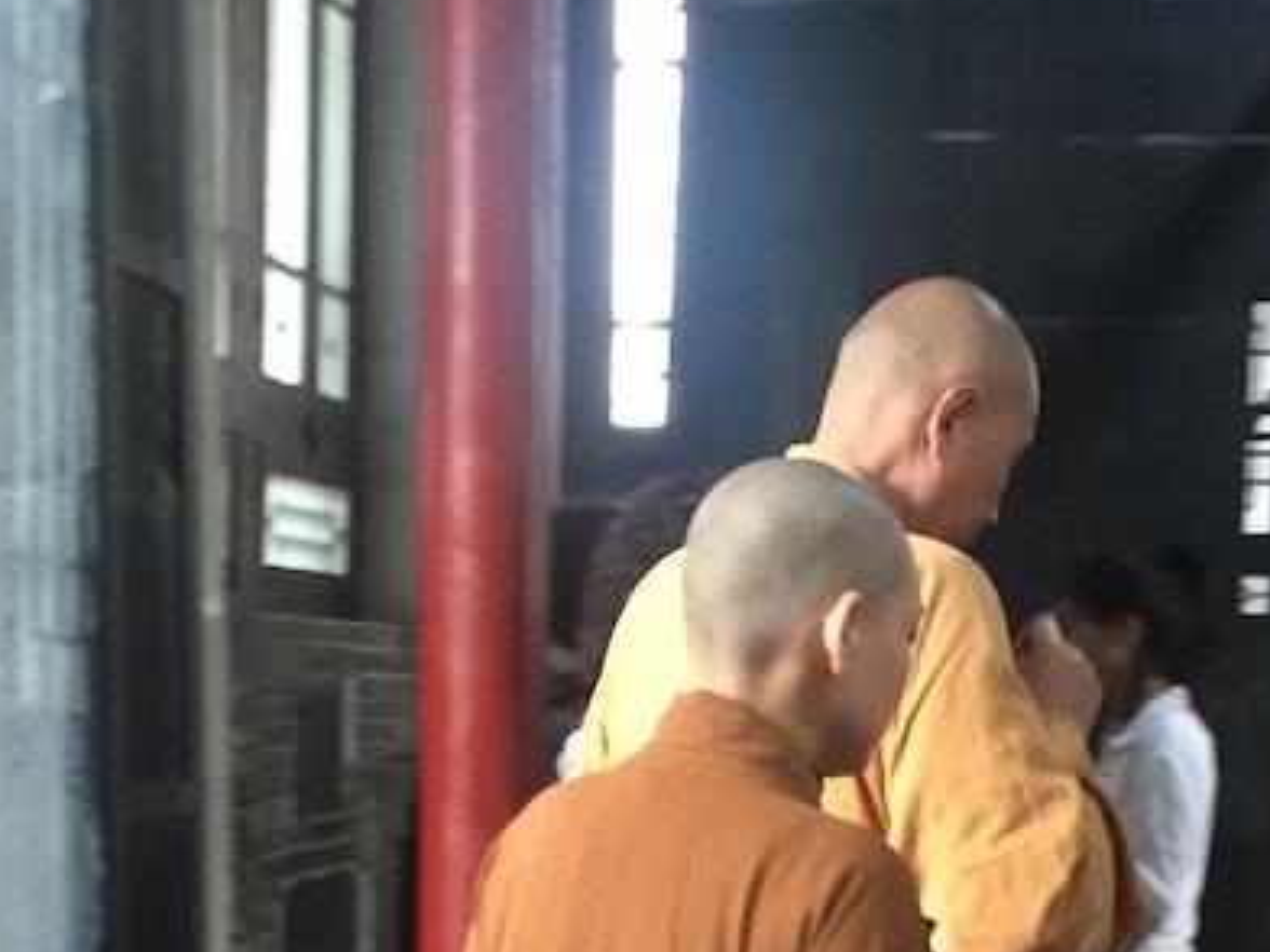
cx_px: 705
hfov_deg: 24.7
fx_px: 2898
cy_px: 1140
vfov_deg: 17.8
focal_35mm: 79
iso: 100
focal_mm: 4.15
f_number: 2.2
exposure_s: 1/10
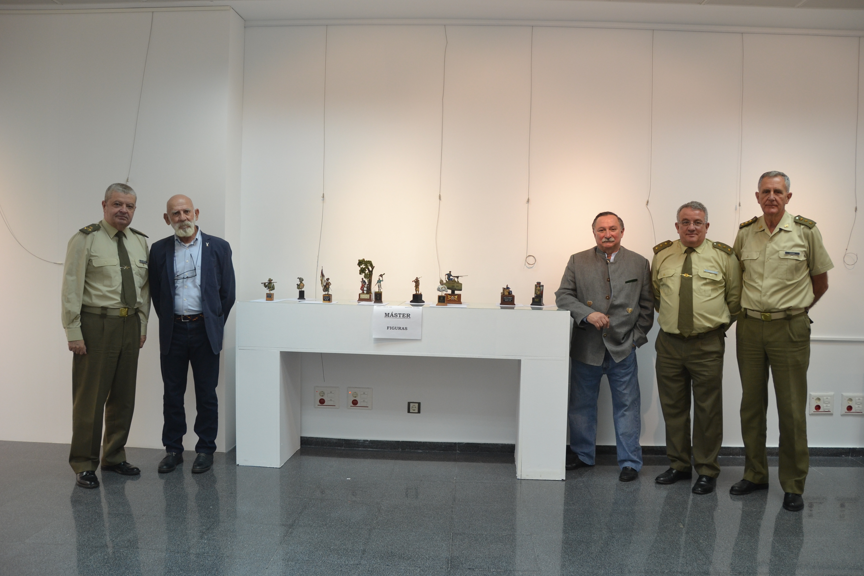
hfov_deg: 65.5
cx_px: 445
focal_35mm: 28
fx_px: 672
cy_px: 281
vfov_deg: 46.4
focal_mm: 18
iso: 400
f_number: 4
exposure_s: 1/60
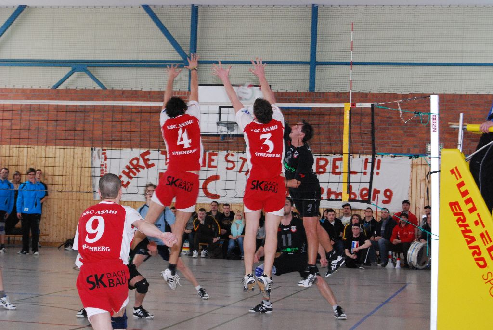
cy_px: 165
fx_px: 1131
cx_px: 246
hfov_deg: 24.6
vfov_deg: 16.6
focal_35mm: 82
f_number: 8
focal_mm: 55
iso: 1600
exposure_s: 1/125
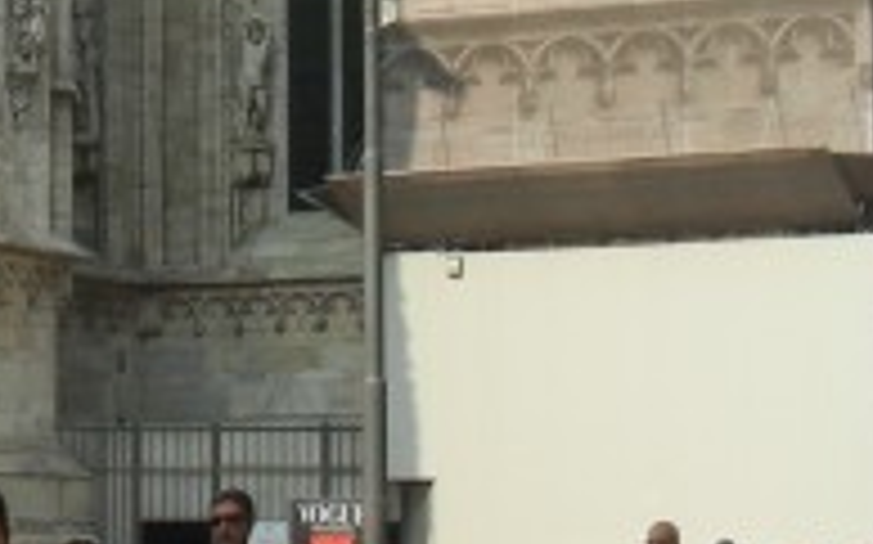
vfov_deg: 7.8
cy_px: 157
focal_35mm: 168
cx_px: -248
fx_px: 3995
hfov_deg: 12.1
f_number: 7
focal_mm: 5.4
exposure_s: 1/300
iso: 160
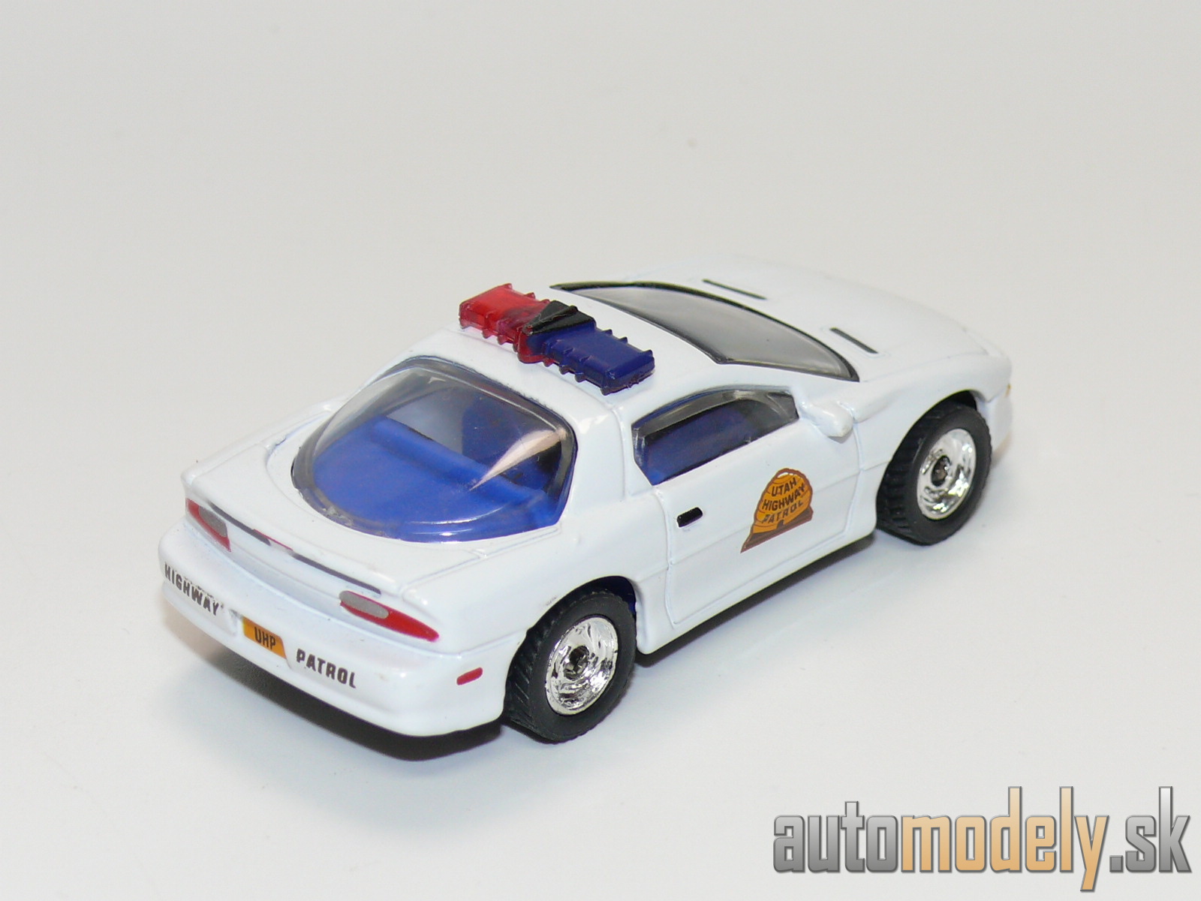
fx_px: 3574
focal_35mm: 103
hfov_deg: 19.1
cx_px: 600
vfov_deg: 14.4
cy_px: 450
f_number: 4
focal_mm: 13.6
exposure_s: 1/30
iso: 100
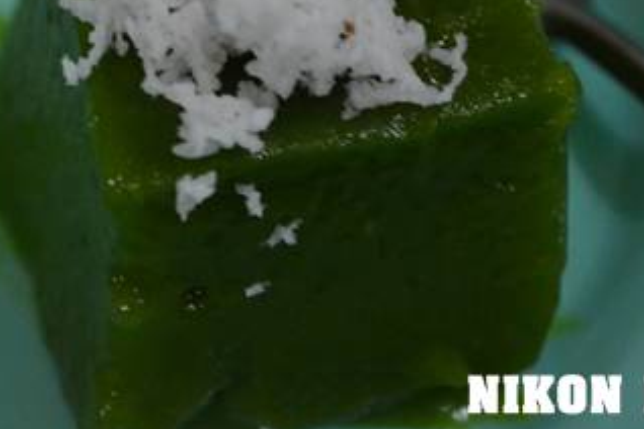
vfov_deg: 10.0
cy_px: 32
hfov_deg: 15.0
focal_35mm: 136
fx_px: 2433
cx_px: 200
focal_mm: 48
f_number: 5.6
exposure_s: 1/60
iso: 2800
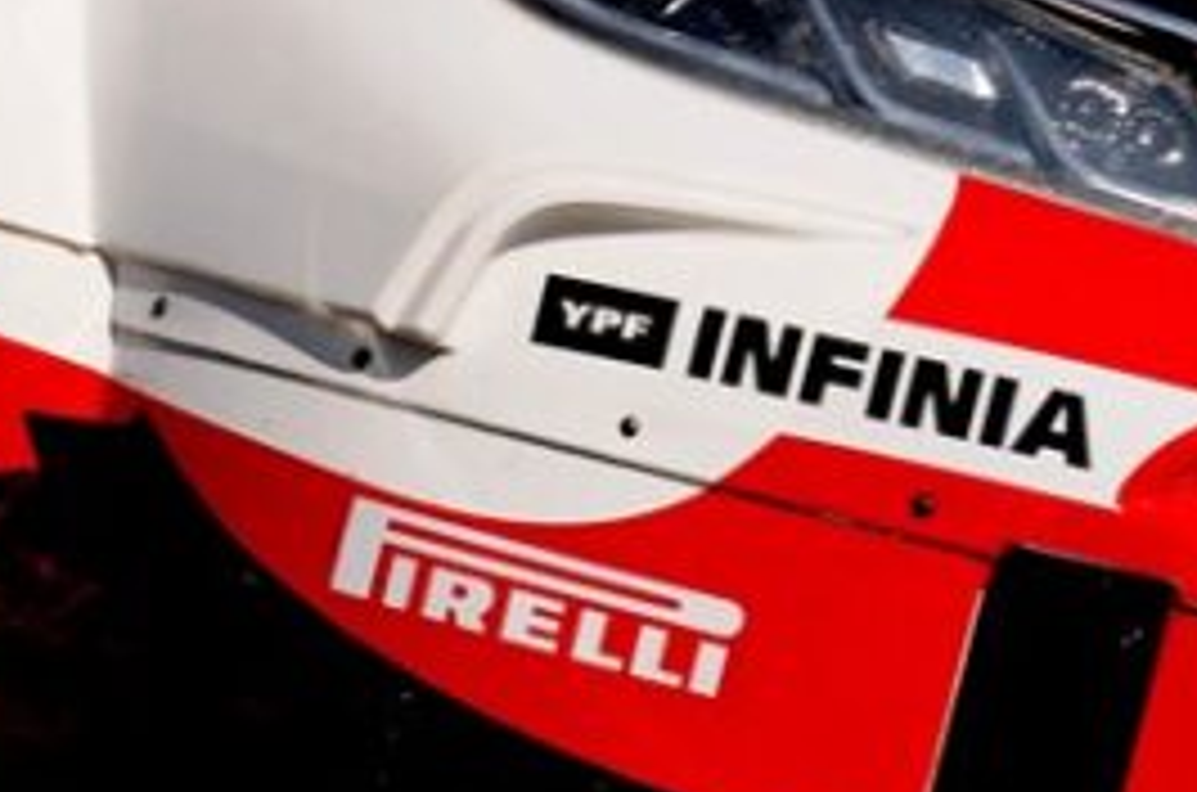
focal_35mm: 614
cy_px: -11
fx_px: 20367
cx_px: 968
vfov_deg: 2.2
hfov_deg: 3.4
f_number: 6.3
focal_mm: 112
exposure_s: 1/800
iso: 200
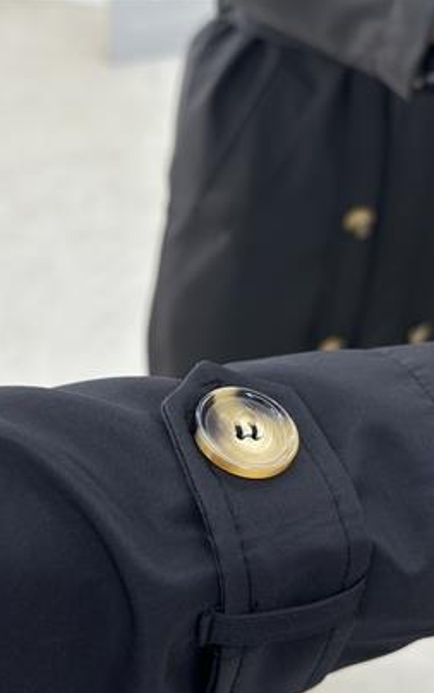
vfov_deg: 38.8
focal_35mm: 52
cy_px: 351
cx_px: 249
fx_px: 983
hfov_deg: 24.9
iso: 80
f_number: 1.78
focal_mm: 6.86
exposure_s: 1/187
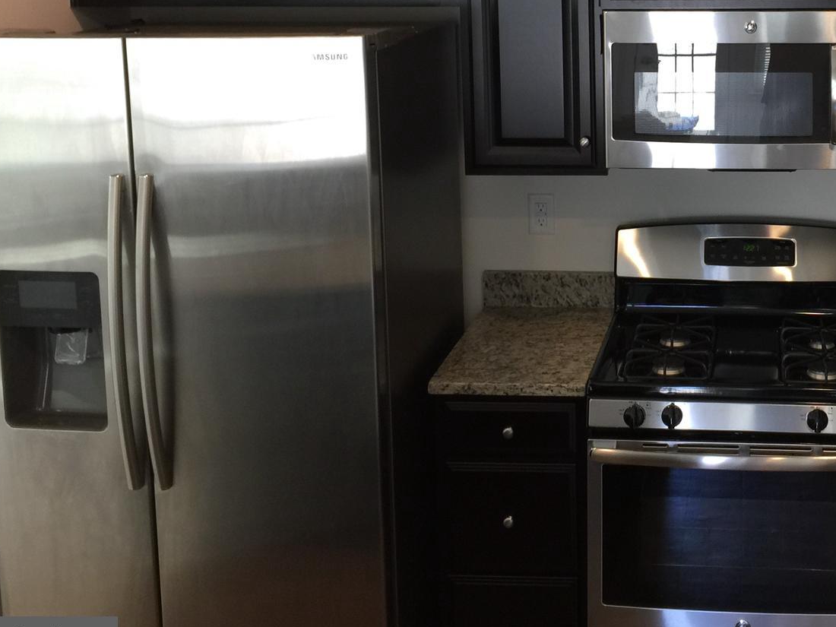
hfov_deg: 34.1
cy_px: 95
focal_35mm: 54
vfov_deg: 26.4
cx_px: 706
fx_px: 1304
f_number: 2.2
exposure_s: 1/15
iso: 32
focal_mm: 4.15
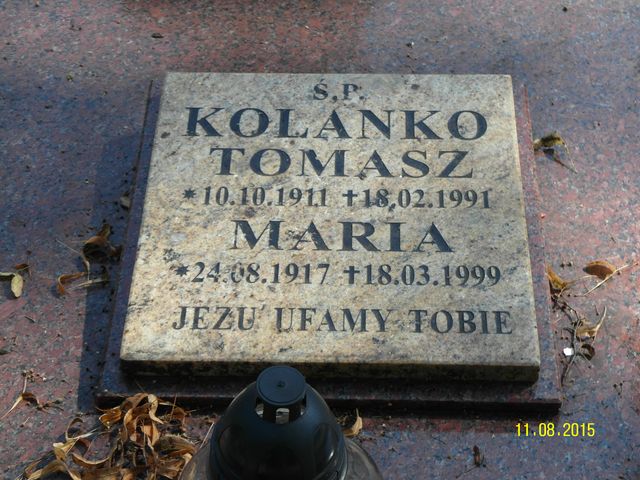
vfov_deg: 22.3
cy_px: 240
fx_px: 1220
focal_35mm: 66
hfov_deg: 29.4
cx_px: 320
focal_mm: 14.1
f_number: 4.8
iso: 80
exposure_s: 1/180
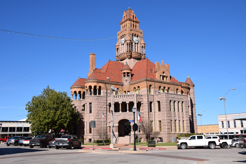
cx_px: 123
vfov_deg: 36.9
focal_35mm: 36
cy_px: 82
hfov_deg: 53.1
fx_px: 246
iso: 200
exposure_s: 1/500
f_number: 11
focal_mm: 24
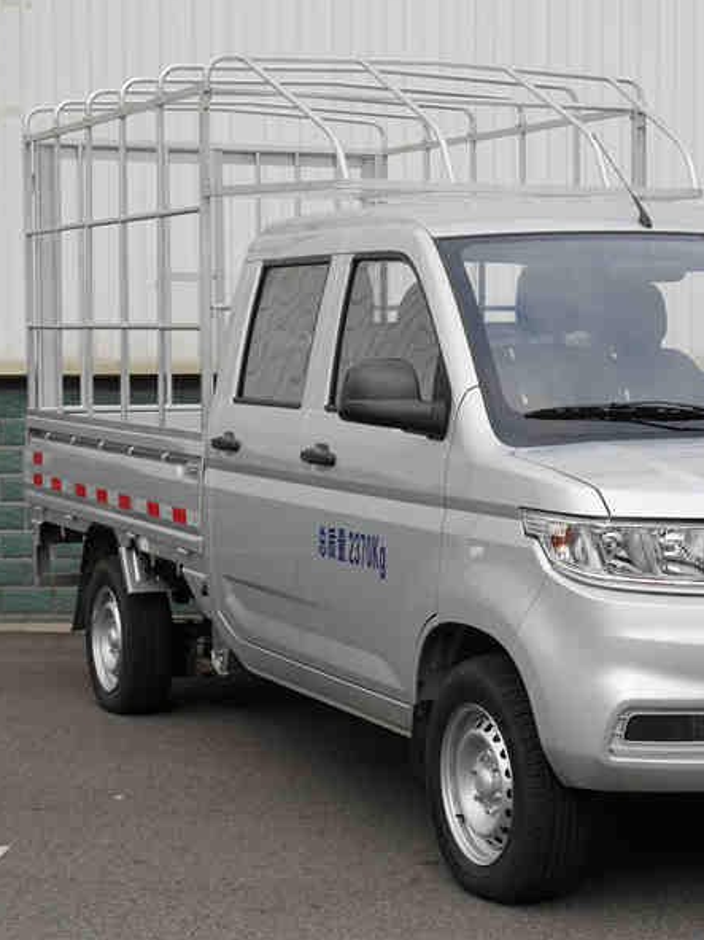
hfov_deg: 22.3
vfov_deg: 29.8
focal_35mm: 65
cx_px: 566
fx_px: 1763
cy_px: 464
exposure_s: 1/160
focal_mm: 24
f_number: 5.6
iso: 200
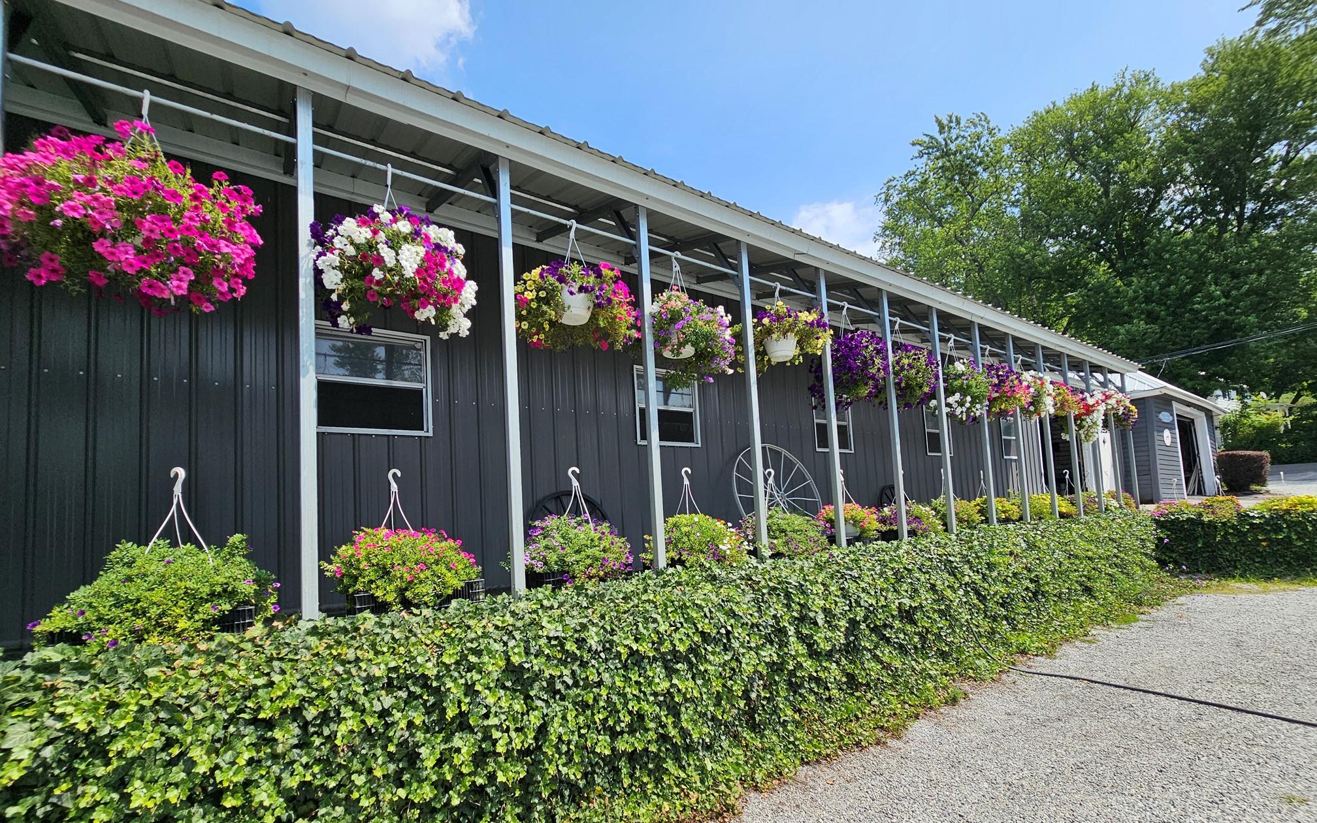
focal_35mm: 14
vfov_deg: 78.0
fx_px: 502
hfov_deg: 105.3
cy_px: 481
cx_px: 664
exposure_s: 1/1978
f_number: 2.2
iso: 50
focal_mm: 2.2
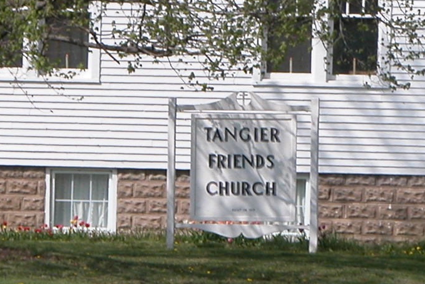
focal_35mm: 580
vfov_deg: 2.4
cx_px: 434
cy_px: -58
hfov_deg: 3.6
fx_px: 6848
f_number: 6.2
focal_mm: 37.7
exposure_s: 1/483
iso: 100
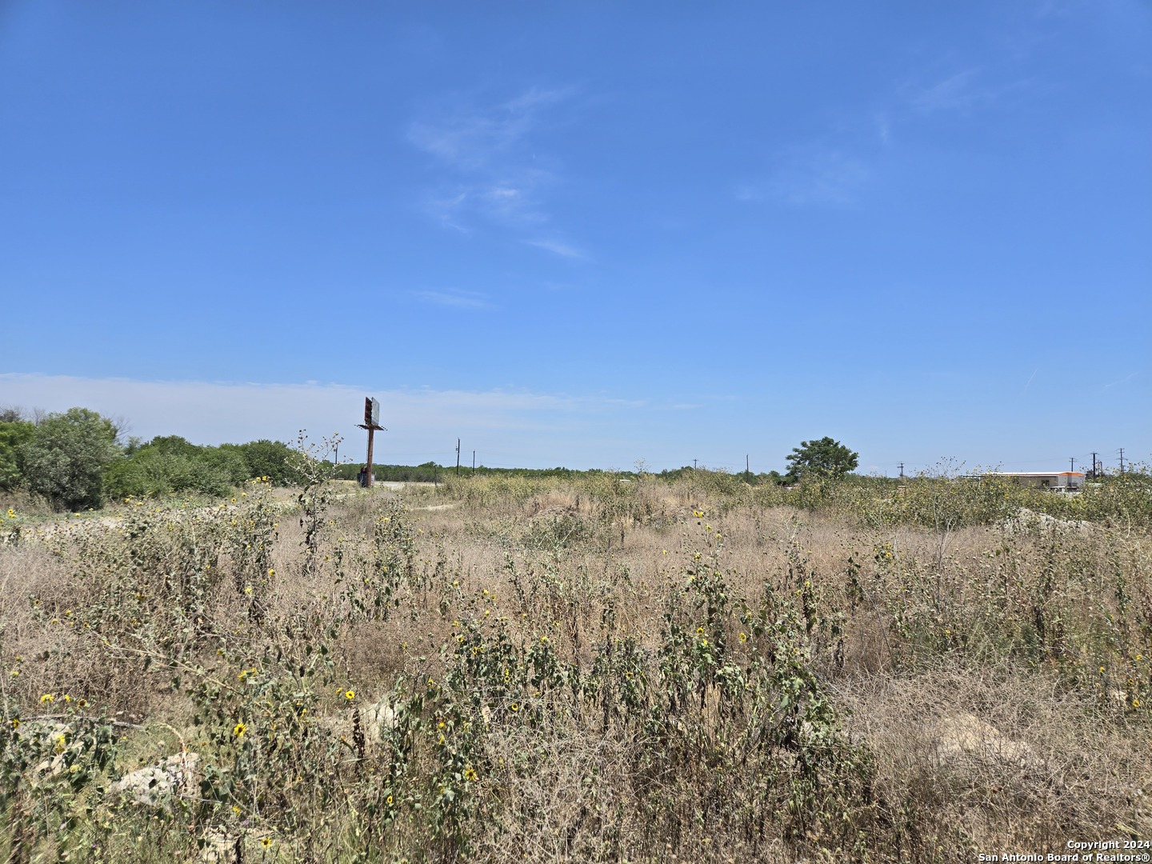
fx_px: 765
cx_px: 576
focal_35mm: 23
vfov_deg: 58.9
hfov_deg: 73.9
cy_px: 432
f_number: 1.8
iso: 25
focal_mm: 5.4
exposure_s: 1/2252
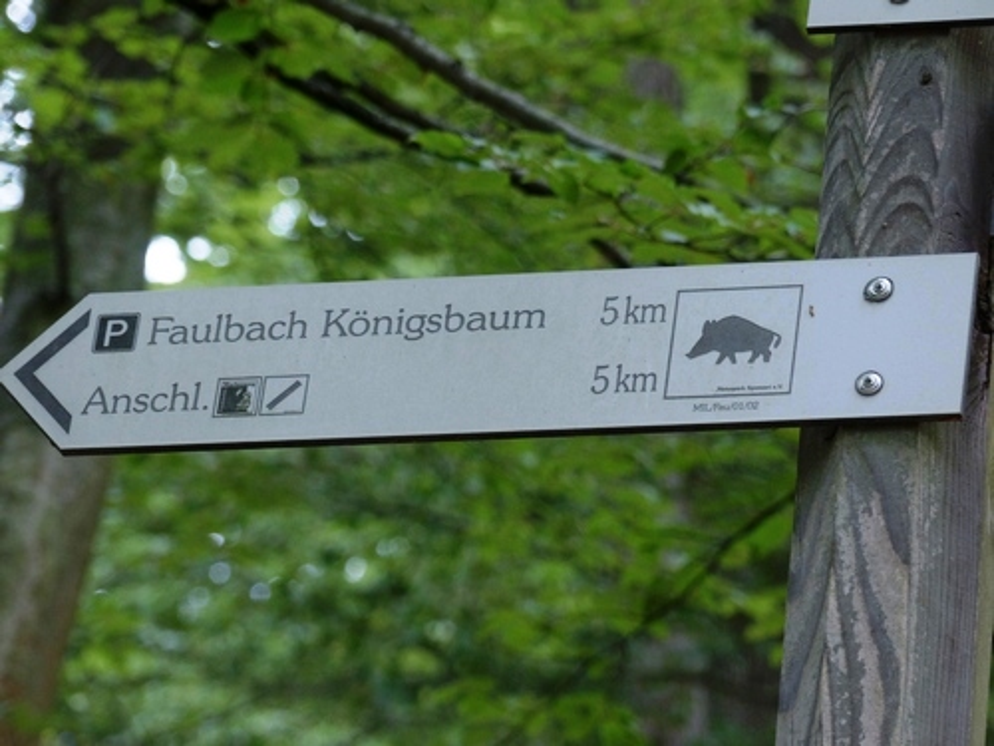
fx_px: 7150
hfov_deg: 8.0
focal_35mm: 249
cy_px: 373
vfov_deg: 6.0
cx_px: 497
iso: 100
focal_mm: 44.8
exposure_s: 1/80
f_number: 2.8
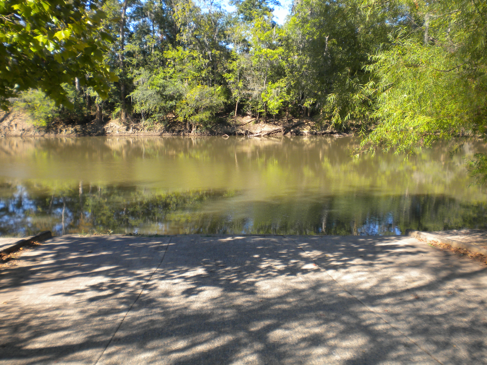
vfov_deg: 40.7
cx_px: 244
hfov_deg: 52.6
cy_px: 182
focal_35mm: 35
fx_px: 492
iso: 80
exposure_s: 1/164
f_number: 4.6
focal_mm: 6.3
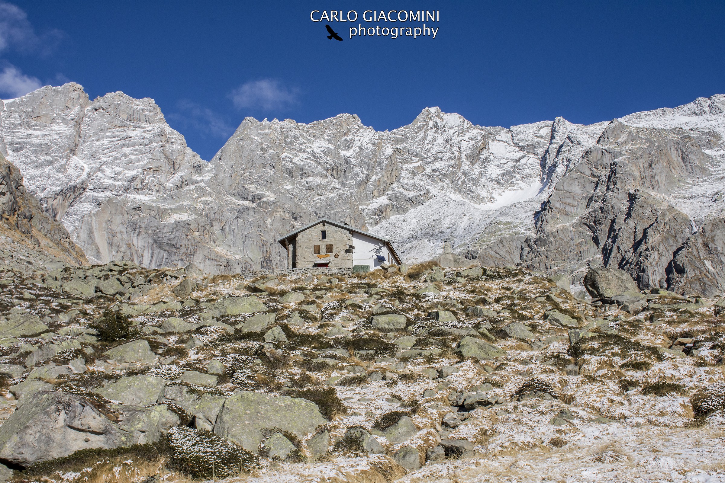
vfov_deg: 28.1
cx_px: 362
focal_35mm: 48
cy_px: 242
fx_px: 967
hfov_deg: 41.1
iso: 800
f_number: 13
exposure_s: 1/1250
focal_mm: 32
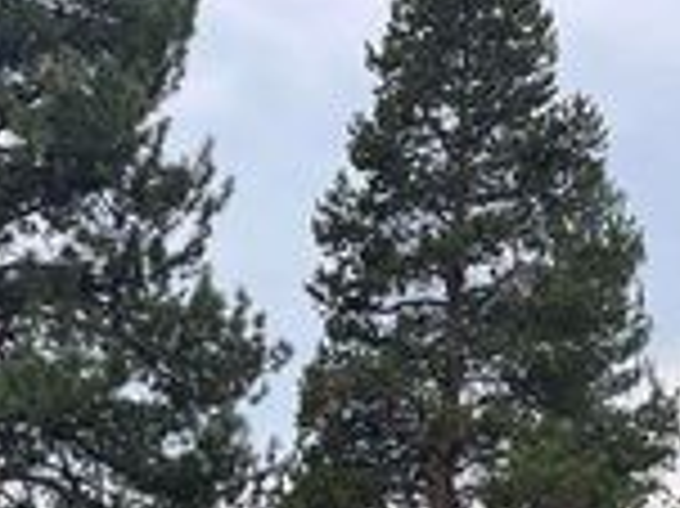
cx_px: 302
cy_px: 789
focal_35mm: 86
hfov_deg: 22.8
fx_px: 1688
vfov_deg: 15.6
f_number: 1.6
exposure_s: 1/577
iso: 50
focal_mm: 5.1
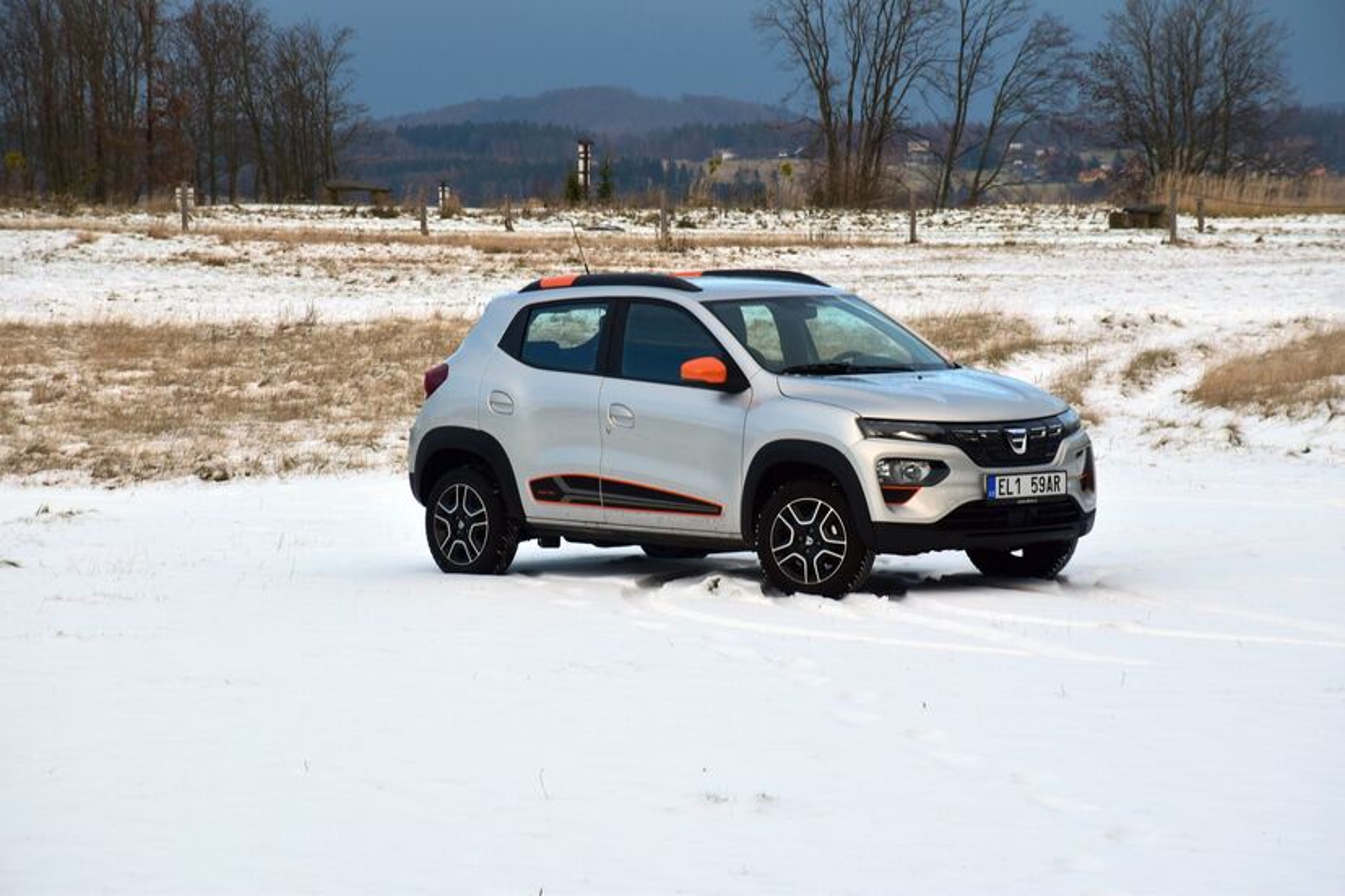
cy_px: 448
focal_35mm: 158
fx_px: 5884
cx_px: 672
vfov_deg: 8.7
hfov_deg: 13.0
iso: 400
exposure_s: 1/320
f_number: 10
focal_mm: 105
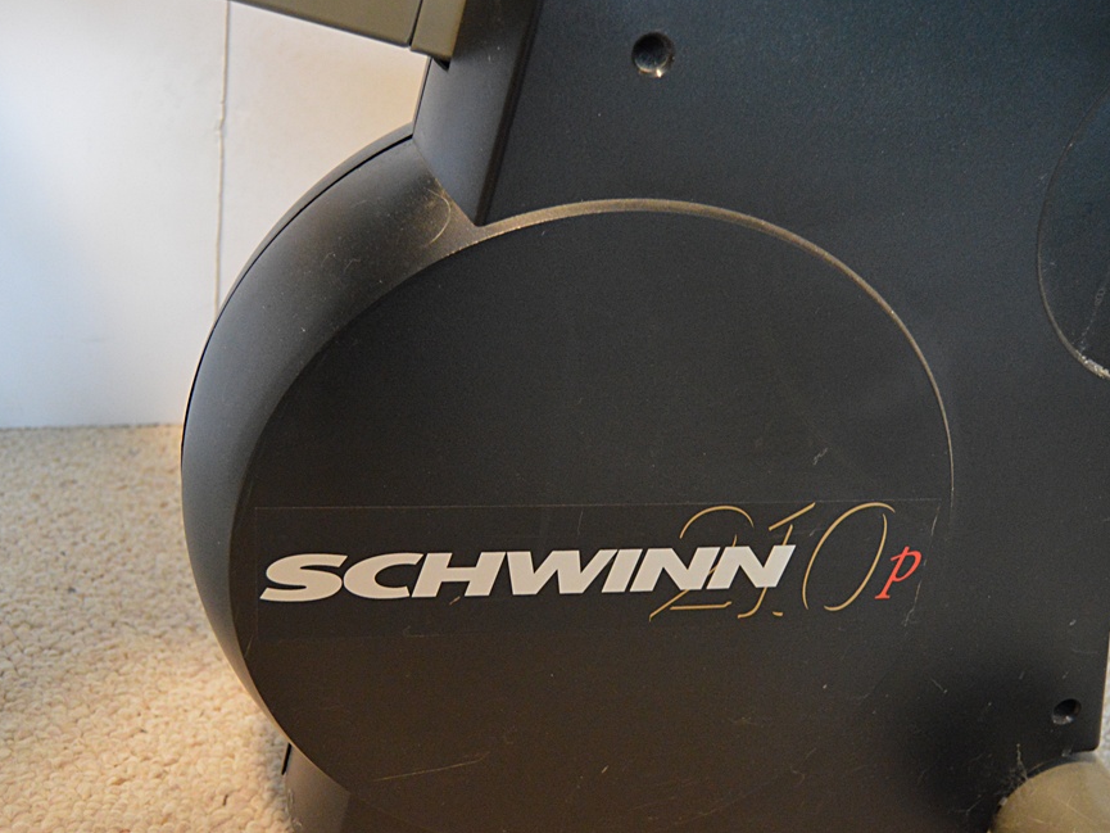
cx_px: 571
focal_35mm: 40
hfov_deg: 46.8
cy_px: 420
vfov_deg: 36.0
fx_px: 1283
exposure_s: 1/30
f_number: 3.8
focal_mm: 24
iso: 3200
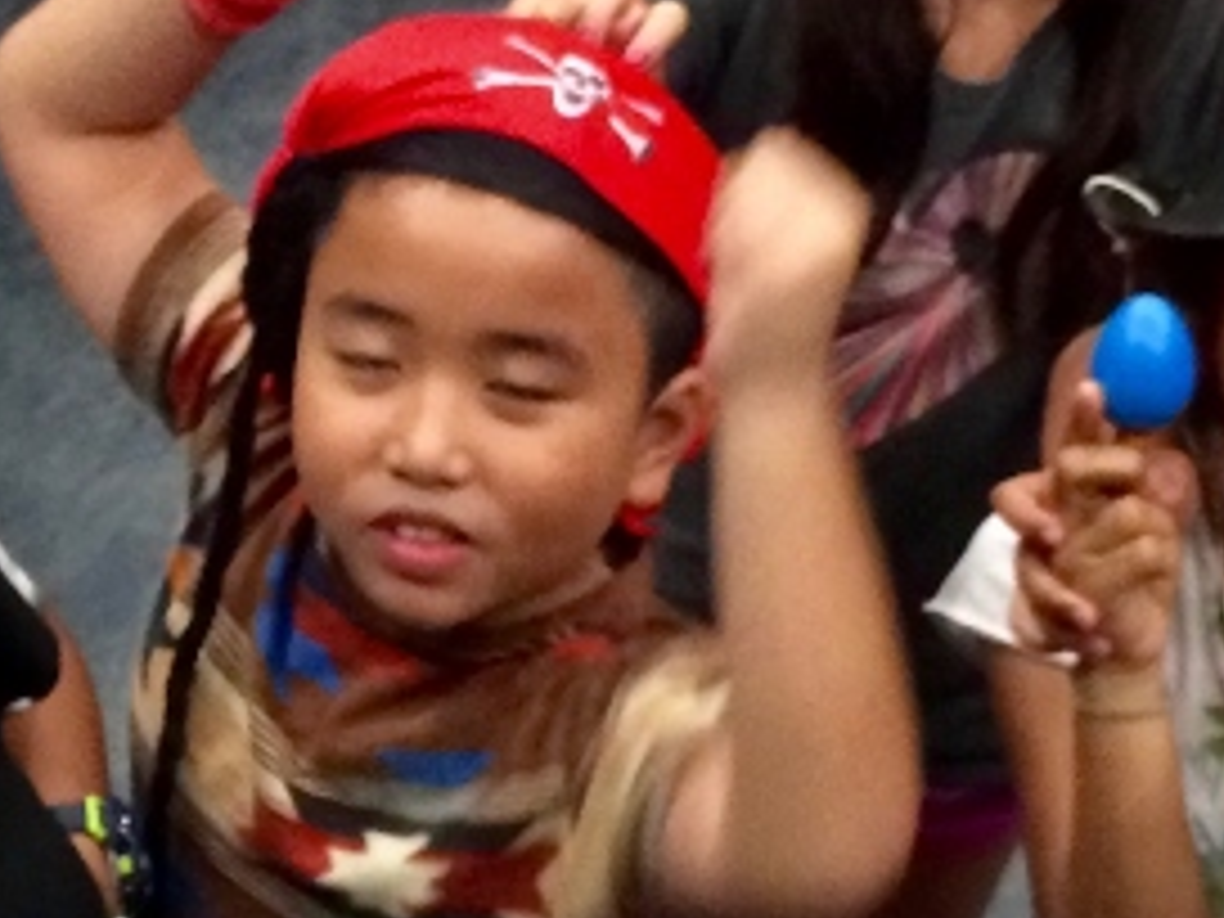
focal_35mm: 109
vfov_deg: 13.4
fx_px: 3854
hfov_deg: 17.9
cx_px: 220
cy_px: 932
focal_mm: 4.15
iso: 320
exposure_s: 1/25
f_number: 2.2
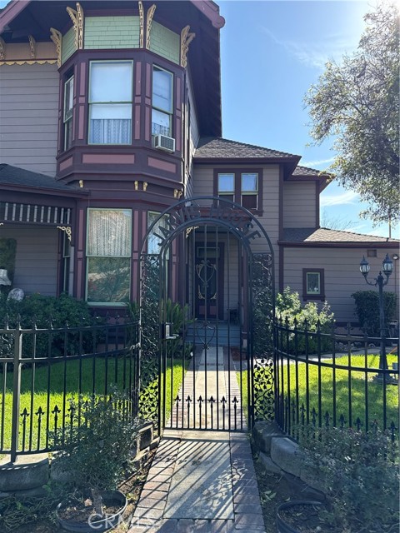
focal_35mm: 24
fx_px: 370
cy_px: 266
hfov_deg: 56.8
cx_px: 200
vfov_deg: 71.6
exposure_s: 1/1689
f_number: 1.78
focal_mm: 6.76
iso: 100
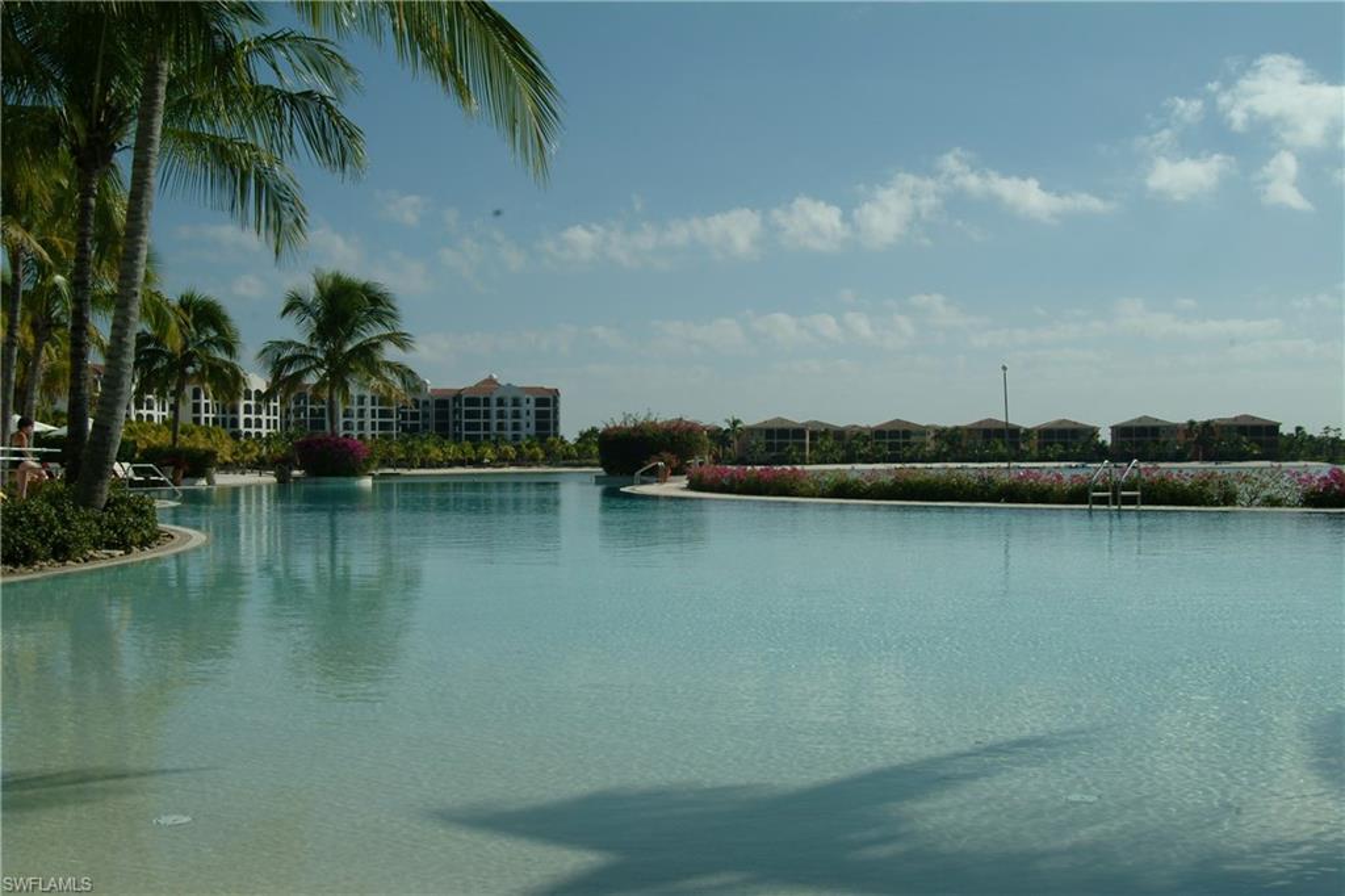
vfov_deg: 36.8
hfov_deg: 53.1
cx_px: 672
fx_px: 1344
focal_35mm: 36
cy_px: 448
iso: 100
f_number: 9.5
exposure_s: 1/350
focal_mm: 24
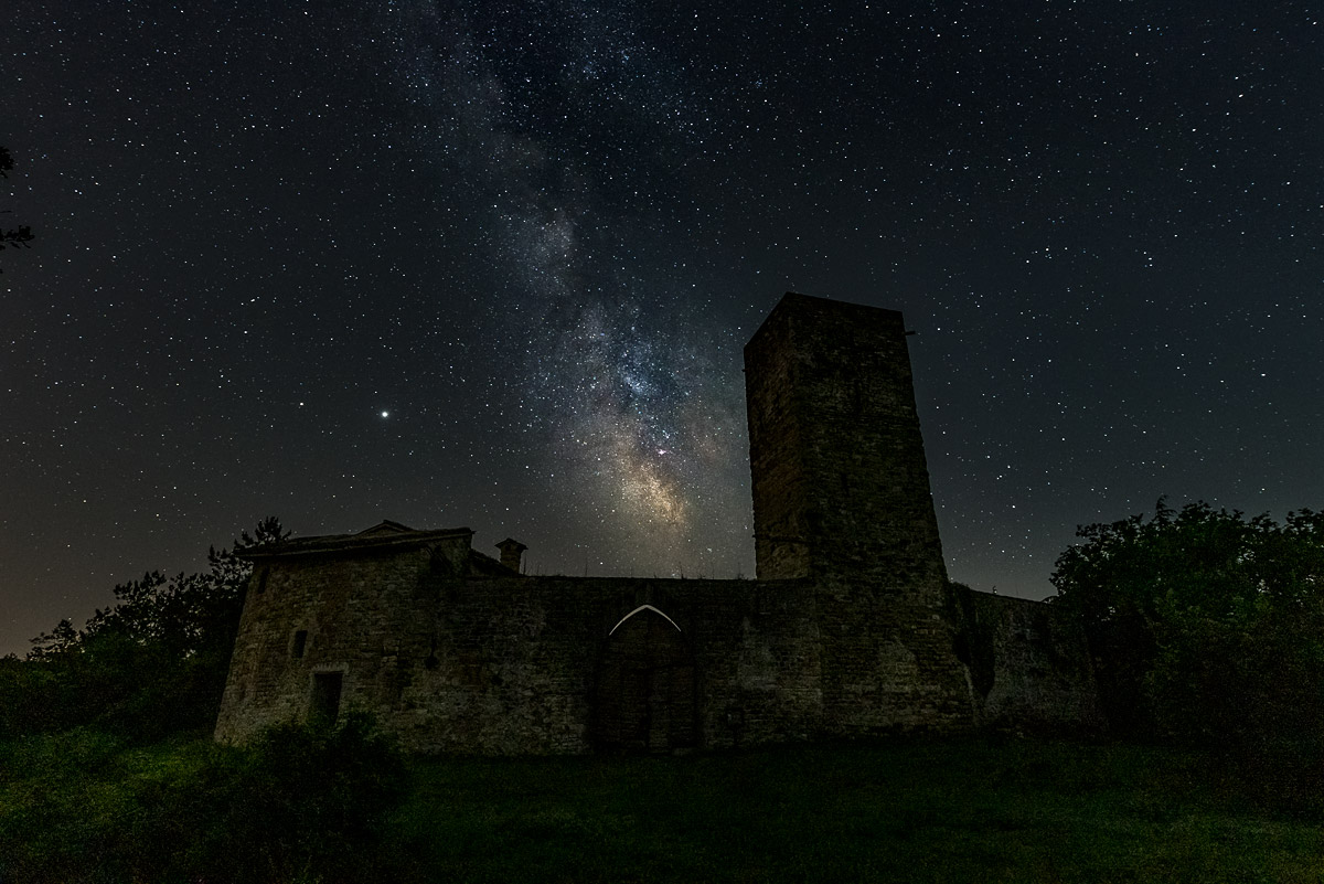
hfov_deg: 90.0
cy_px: 442
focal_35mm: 18
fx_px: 662
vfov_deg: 67.4
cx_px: 662
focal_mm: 18
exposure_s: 15
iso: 4000
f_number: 4
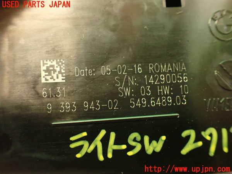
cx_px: 116
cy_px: 87
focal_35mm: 32
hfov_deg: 56.8
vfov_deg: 44.2
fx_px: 214
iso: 800
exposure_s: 1/25
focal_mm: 5.79
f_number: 2.4
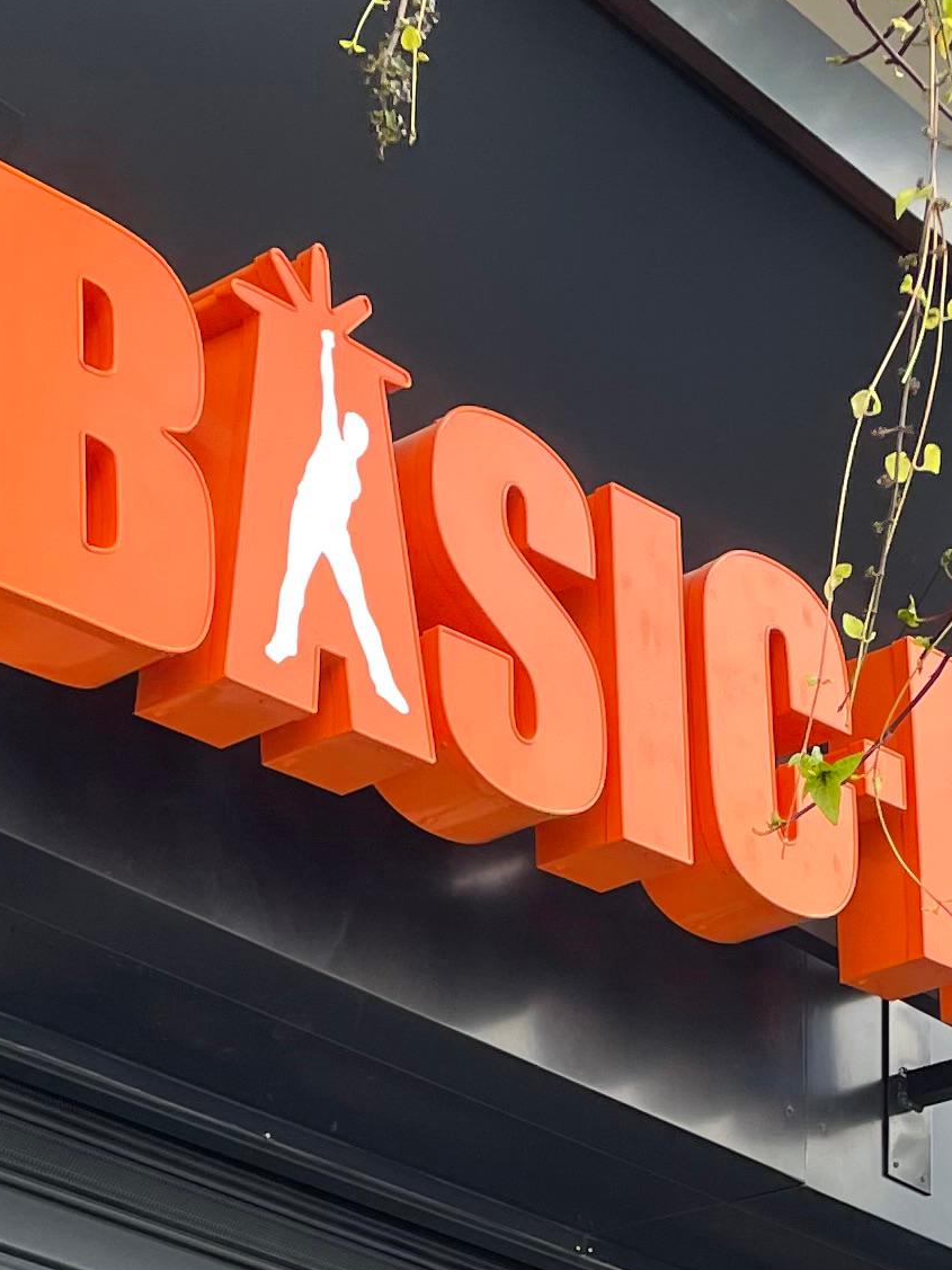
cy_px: 1545
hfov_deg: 15.8
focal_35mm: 93
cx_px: 664
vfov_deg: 19.8
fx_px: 3411
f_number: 1.6
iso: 32
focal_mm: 4.2
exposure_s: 1/143
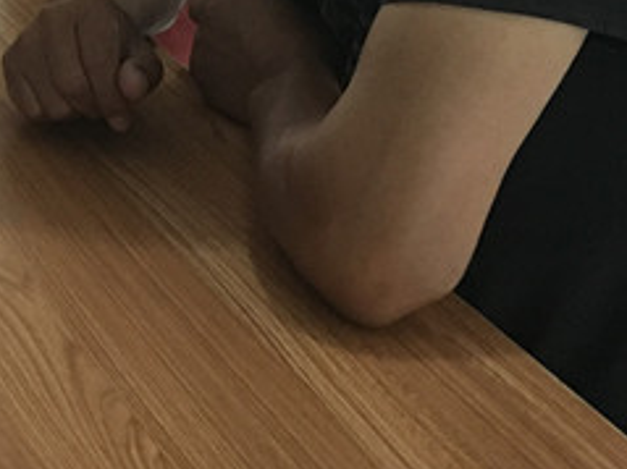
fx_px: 1756
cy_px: -18
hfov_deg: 18.9
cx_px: -168
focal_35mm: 97
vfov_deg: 14.9
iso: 200
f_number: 2.2
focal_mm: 4.15
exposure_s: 1/17
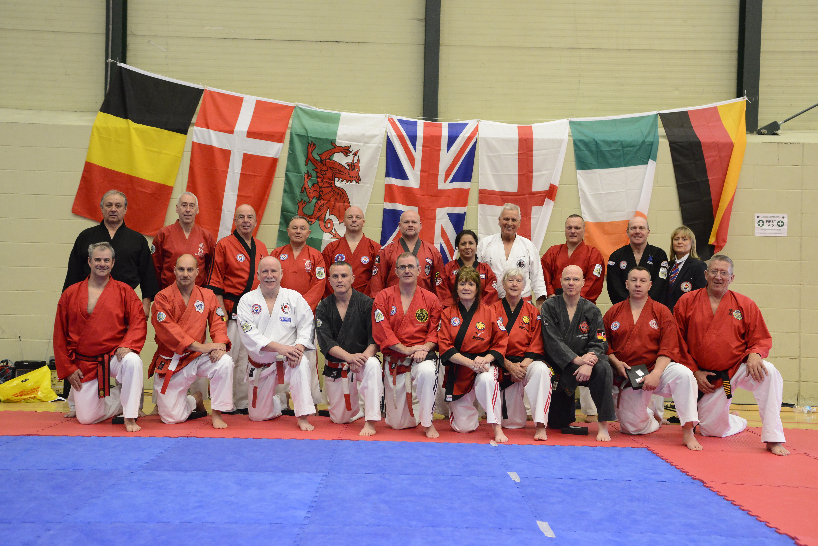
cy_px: 273
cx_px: 409
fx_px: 818
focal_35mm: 36
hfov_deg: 53.1
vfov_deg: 36.9
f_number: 4
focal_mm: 36
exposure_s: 1/200
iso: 6400
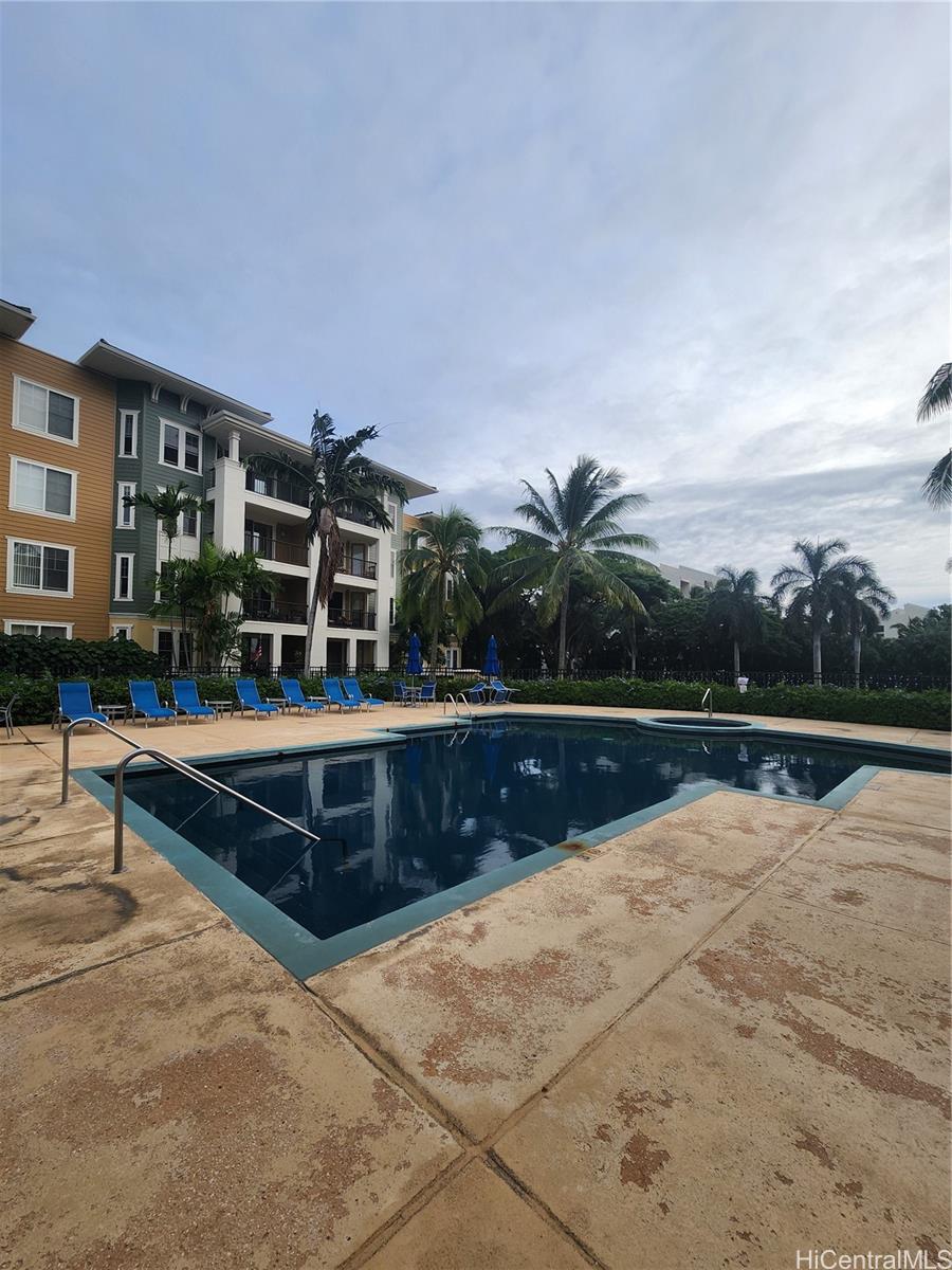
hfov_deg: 89.9
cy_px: 635
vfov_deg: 106.2
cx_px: 476
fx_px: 477
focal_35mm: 13
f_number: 2.2
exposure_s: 1/330
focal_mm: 2.2
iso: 50
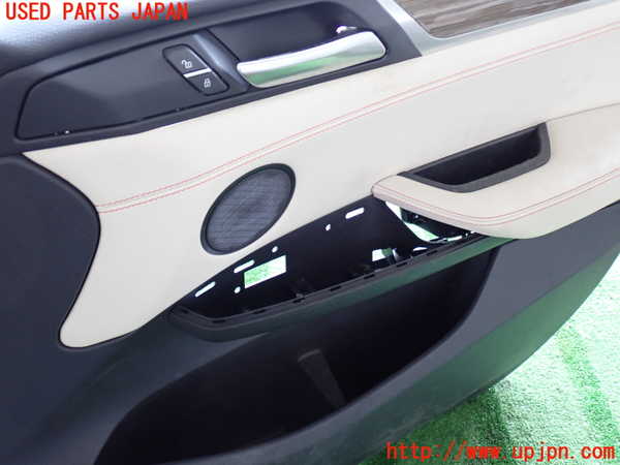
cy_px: 232
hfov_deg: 51.4
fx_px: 645
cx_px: 310
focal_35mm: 36
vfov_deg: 39.7
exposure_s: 1/40
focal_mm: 6.37
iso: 400
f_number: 2.5
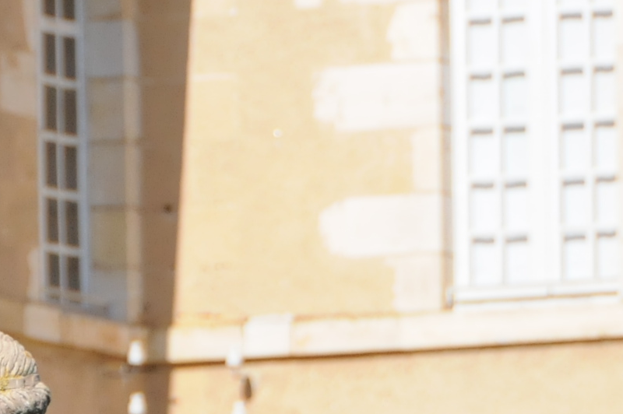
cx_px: -41
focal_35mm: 904
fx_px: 15631
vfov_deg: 1.5
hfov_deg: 2.3
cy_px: 565
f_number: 5.6
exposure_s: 1/4000
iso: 800
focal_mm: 150
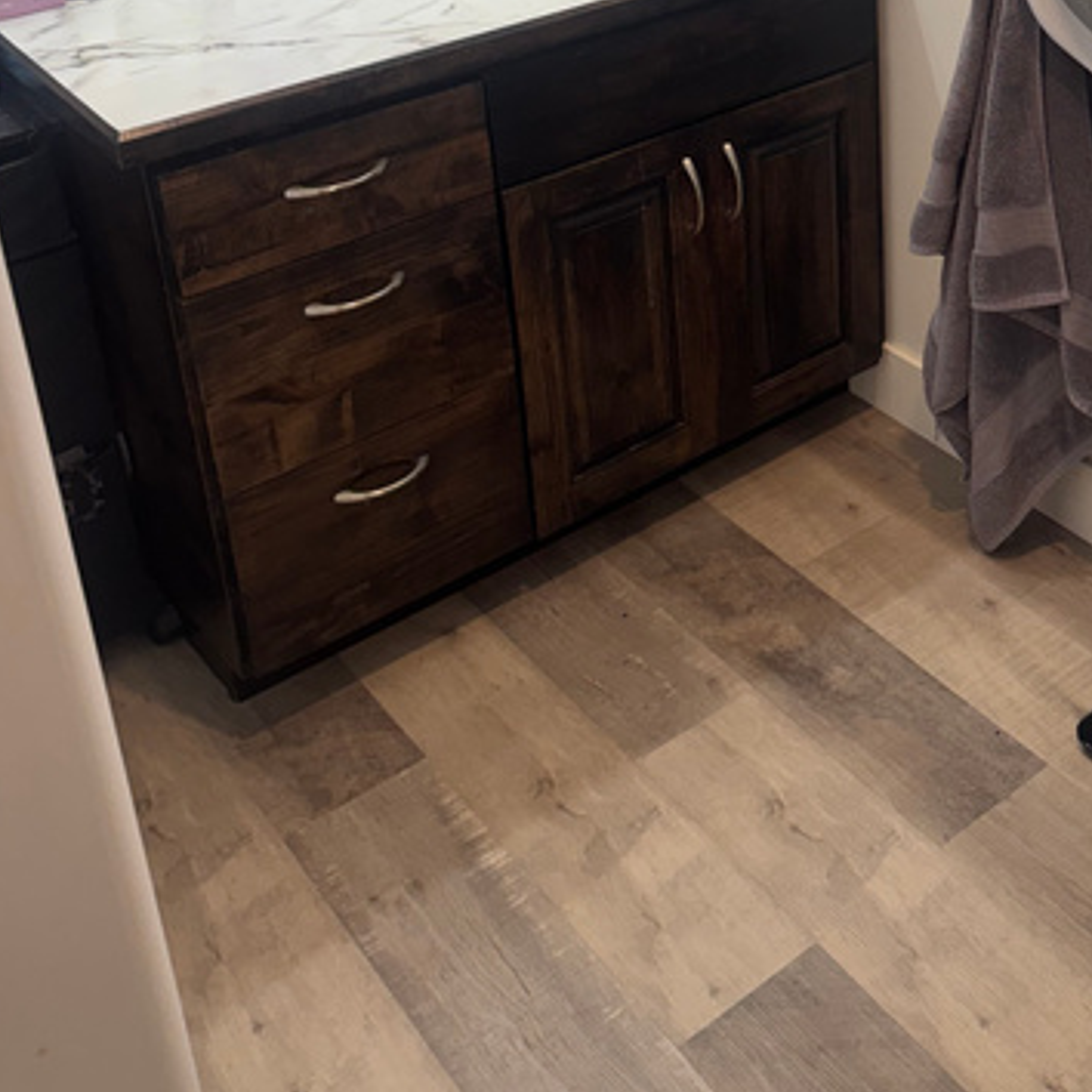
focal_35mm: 46
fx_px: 1642
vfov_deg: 34.3
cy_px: 62
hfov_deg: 35.6
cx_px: 873
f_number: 1.78
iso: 100
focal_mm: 6.76
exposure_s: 1/120
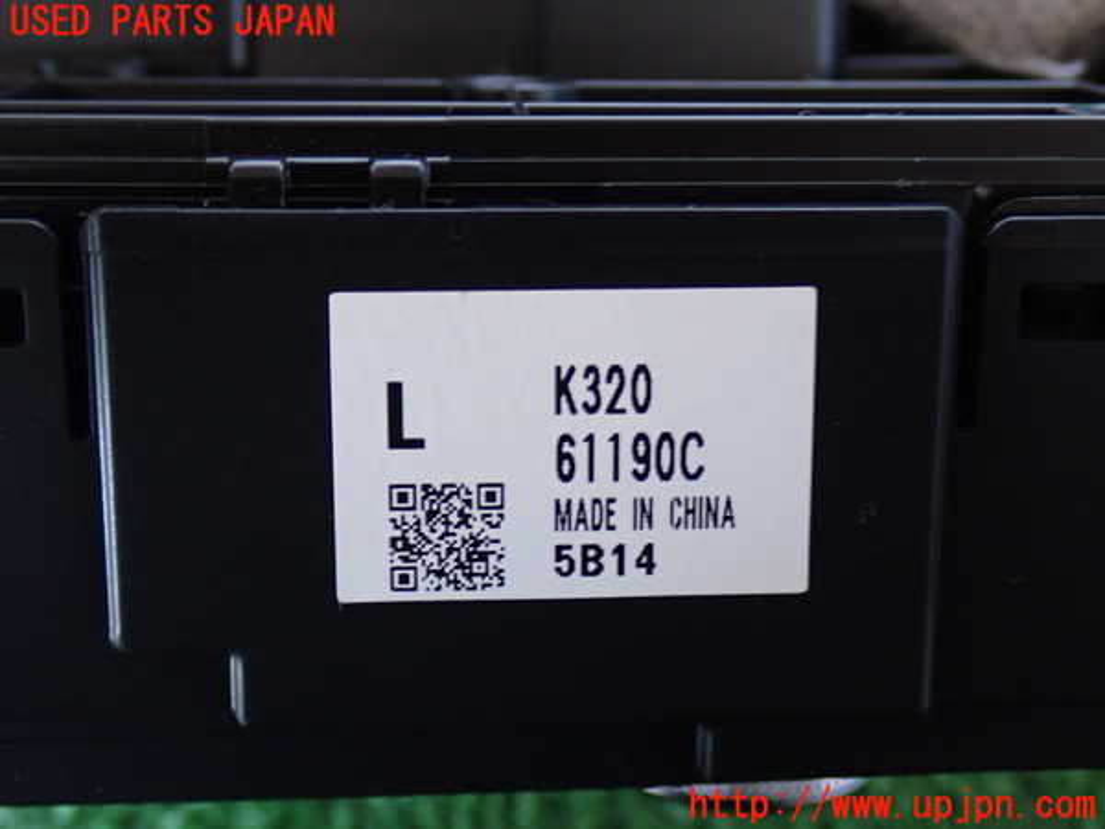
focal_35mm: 58
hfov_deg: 33.2
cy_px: 414
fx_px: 1851
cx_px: 552
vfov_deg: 25.2
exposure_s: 1/15
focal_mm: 10.35
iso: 800
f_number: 3.5
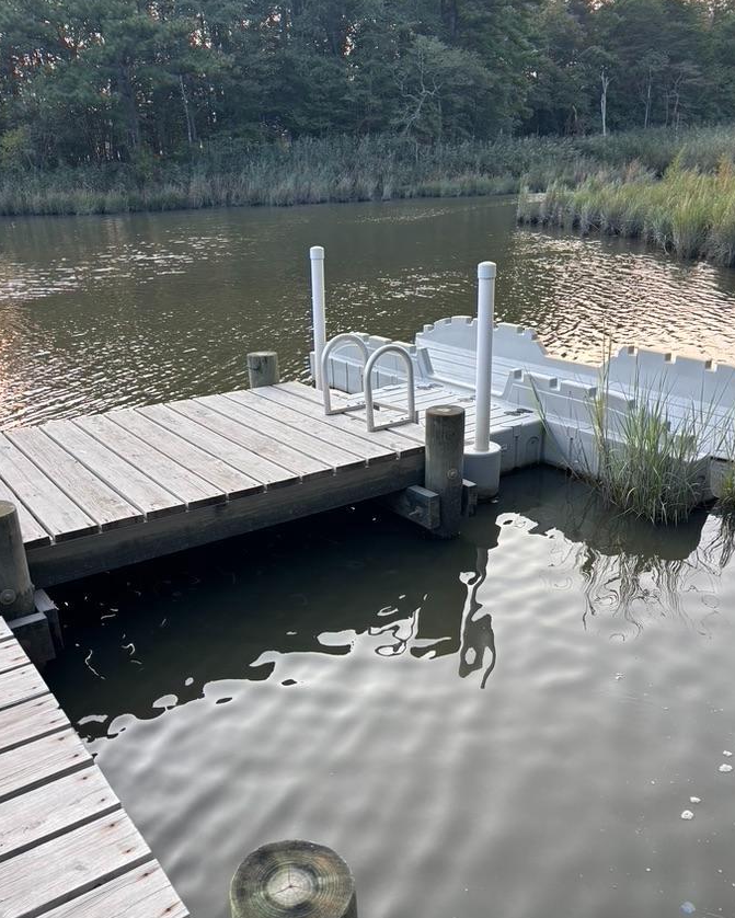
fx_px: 842
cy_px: 505
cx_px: 364
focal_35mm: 31
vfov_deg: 57.1
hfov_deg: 47.1
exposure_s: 1/212
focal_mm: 5.96
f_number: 1.6
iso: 40
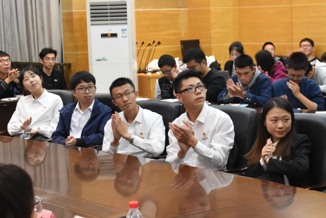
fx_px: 670
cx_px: 268
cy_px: 76
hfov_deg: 26.7
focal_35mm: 74
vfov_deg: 18.4
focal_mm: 22
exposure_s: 1/60
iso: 1600
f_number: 3.8
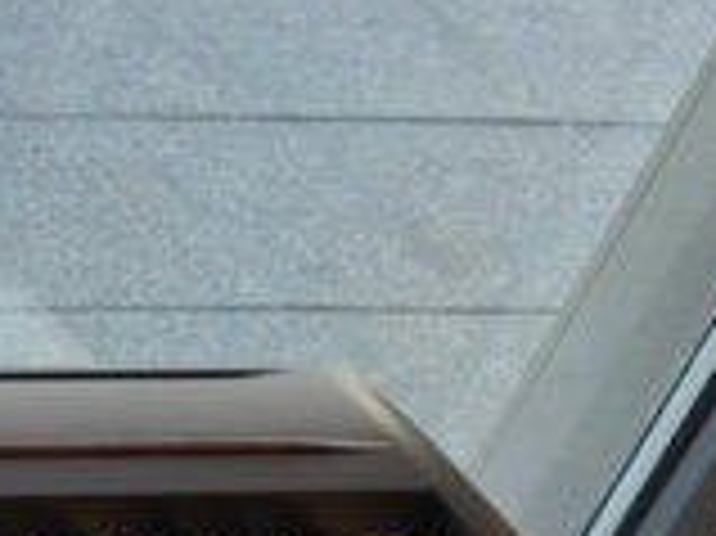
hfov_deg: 10.3
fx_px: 2997
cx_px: -1369
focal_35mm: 145
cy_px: 806
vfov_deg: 9.9
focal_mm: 6.06
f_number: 1.6
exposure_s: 1/100
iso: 800
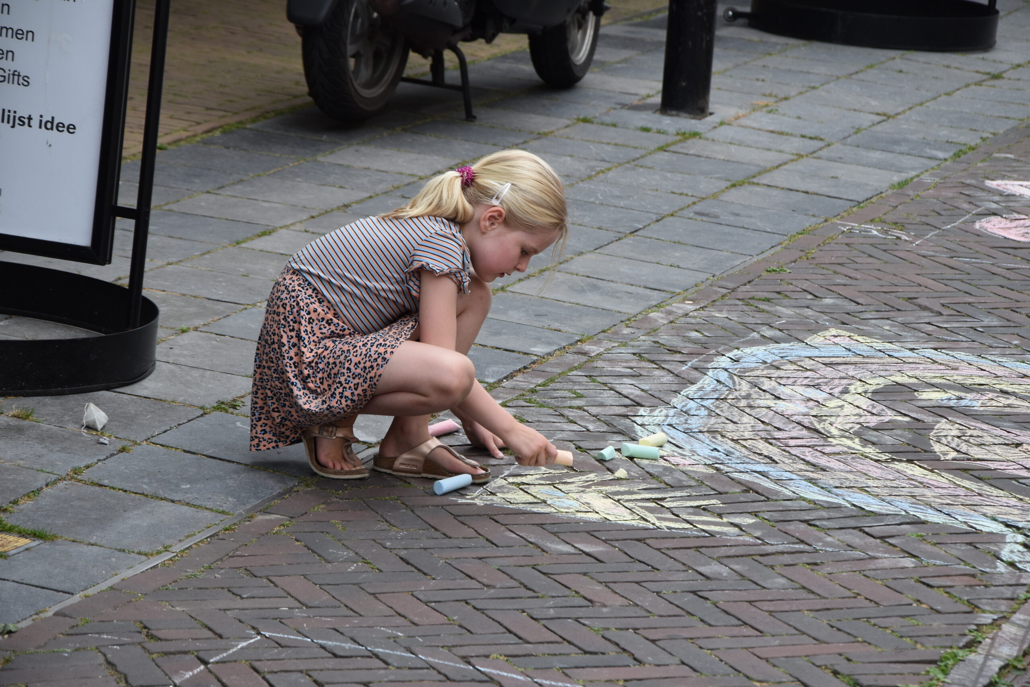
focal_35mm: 158
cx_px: 515
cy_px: 344
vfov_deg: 8.7
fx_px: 4506
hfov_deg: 13.0
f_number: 8
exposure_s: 1/250
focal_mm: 105
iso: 280
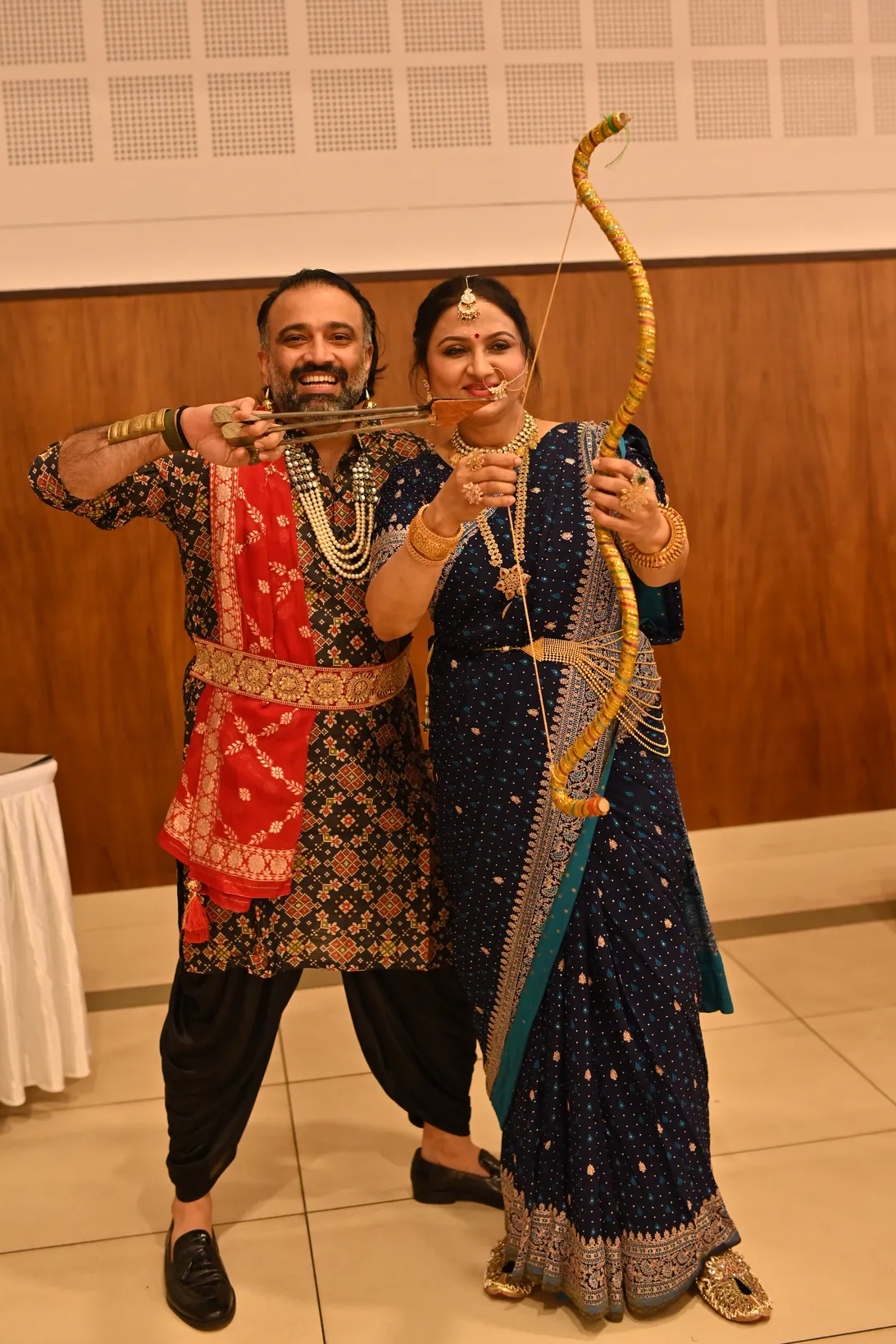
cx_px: 437
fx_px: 1530
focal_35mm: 41
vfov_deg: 47.2
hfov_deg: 32.6
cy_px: 560
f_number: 2.2
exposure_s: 1/200
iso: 1250
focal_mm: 35
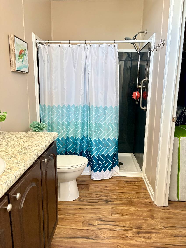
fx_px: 186
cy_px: 124
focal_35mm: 26
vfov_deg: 67.3
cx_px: 93
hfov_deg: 53.1
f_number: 1.6
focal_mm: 5.96
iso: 400
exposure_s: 1/60
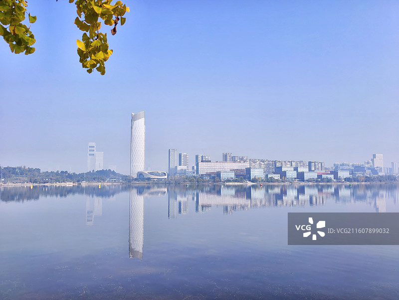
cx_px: 200
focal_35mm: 28
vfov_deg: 49.7
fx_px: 323
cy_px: 150
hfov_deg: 63.4
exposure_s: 1/2500
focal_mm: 5.6
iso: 72
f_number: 1.57
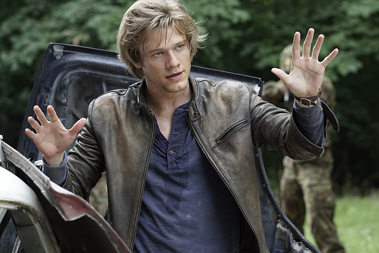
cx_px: 190
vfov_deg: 8.4
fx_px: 1727
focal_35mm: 164
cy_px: 126
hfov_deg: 12.5
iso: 1600
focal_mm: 164
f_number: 8
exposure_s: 1/250
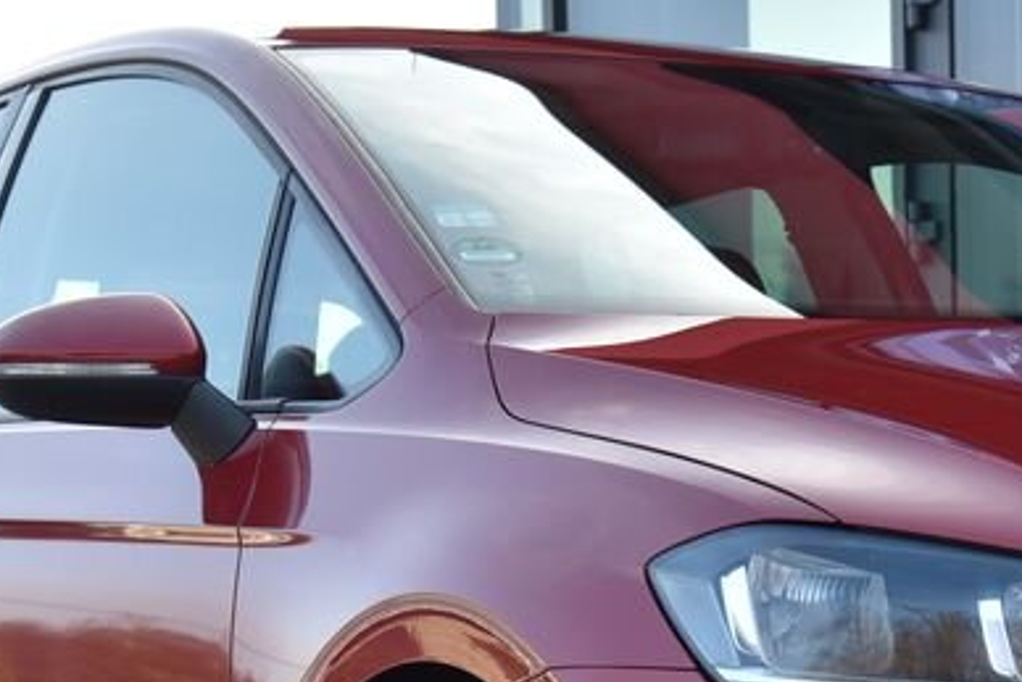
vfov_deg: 9.4
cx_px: 846
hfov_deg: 14.1
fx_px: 4118
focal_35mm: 145
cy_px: 753
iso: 500
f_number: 8
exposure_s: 1/250
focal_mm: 55
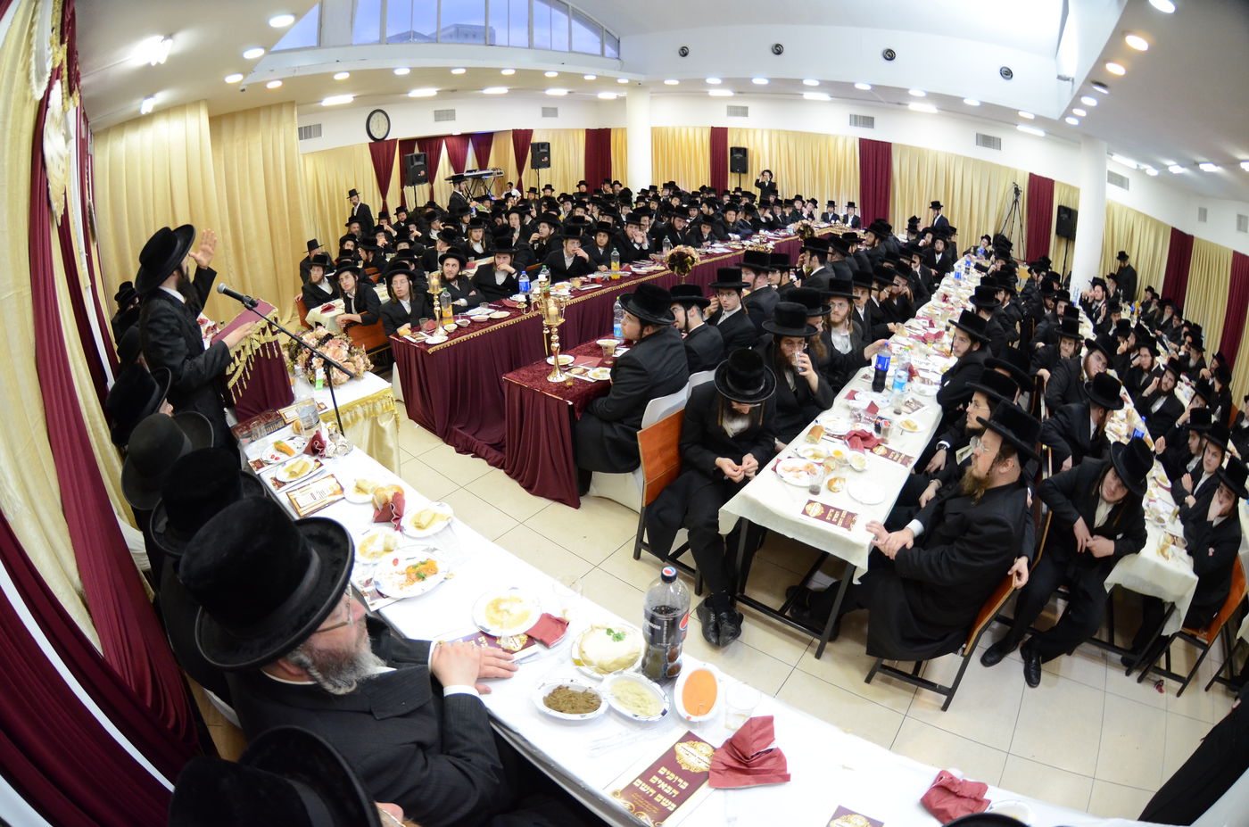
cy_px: 414
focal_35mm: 16
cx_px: 624
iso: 1600
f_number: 3.5
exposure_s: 1/100
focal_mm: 10.5
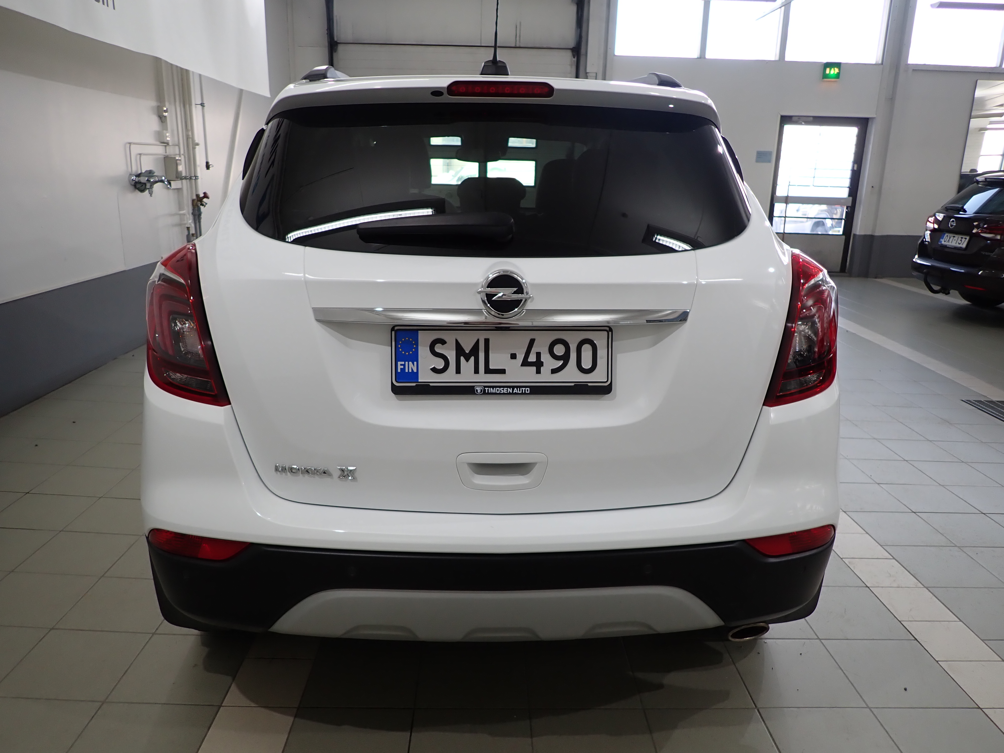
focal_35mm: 25
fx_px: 725
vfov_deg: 54.9
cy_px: 376
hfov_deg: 69.4
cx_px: 502
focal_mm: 4.5
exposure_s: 1/100
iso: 100
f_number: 2
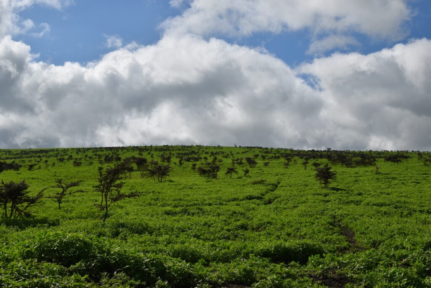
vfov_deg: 25.8
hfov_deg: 37.8
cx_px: 216
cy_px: 144
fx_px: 629
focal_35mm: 52
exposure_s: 1/200
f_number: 13
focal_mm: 35
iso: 100
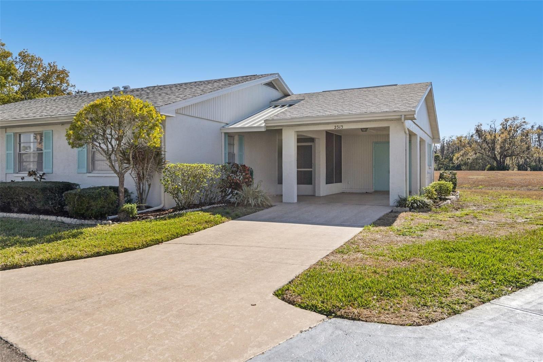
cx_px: 272
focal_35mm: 27
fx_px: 407
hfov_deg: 67.4
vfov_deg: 47.9
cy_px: 181
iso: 400
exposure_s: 1/1600
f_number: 8
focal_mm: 27
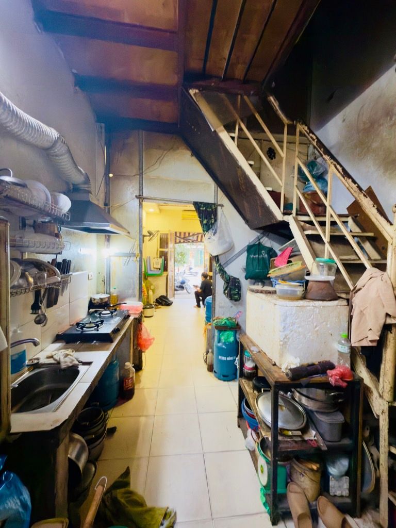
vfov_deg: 102.1
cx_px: 198
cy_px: 264
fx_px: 214
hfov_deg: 85.7
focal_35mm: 14
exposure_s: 1/30
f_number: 2.2
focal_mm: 2.22
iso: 250
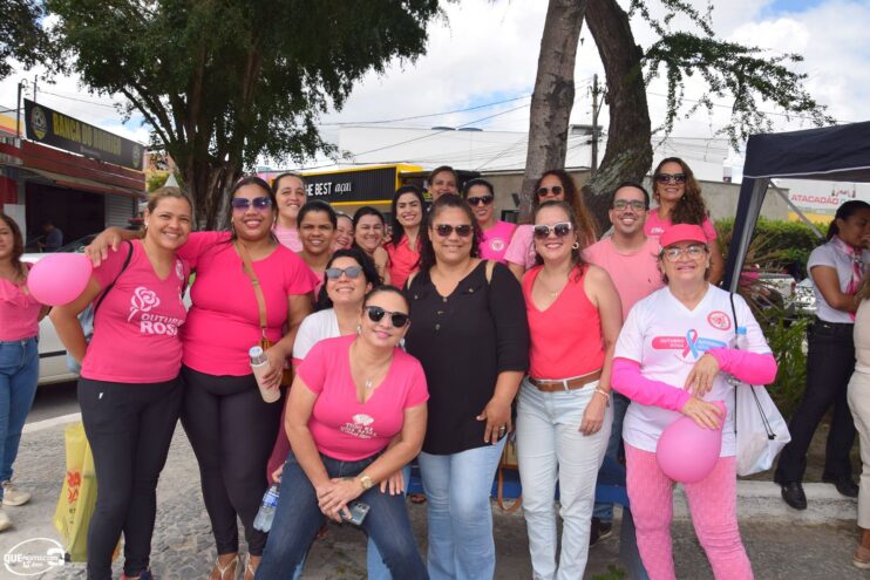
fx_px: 653
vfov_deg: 47.9
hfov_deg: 67.4
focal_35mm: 27
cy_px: 290
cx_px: 435
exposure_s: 1/200
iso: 100
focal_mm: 18
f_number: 9
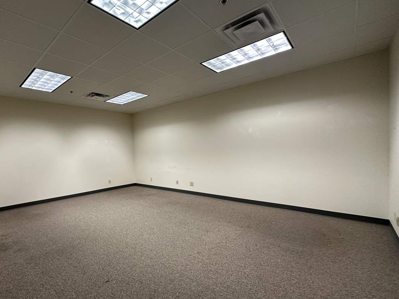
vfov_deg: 74.7
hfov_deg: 90.3
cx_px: 168
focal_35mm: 17
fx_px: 196
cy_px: 156
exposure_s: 1/60
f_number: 2.2
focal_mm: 2.22
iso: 200
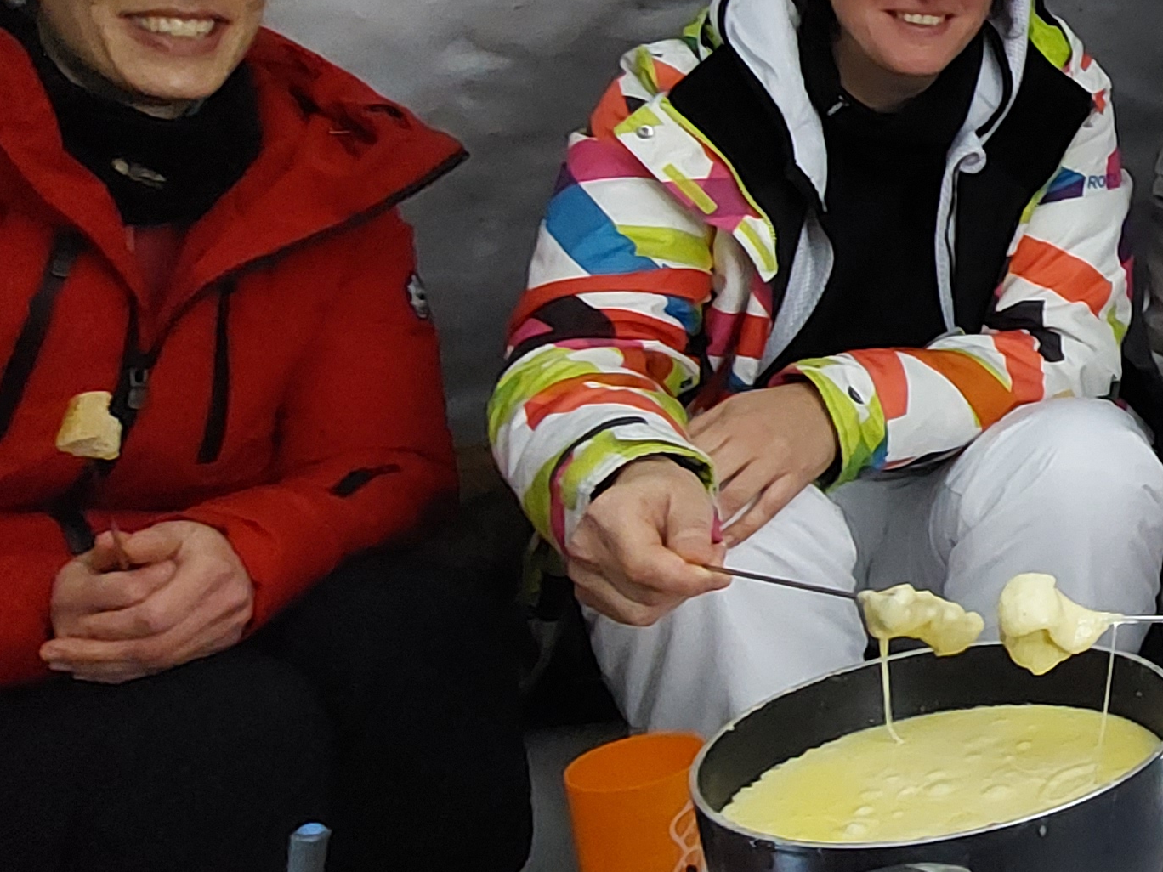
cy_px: 280
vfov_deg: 37.3
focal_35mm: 38
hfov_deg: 37.7
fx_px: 1277
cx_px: 1373
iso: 640
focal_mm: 1.74
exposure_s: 1/14
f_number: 2.2
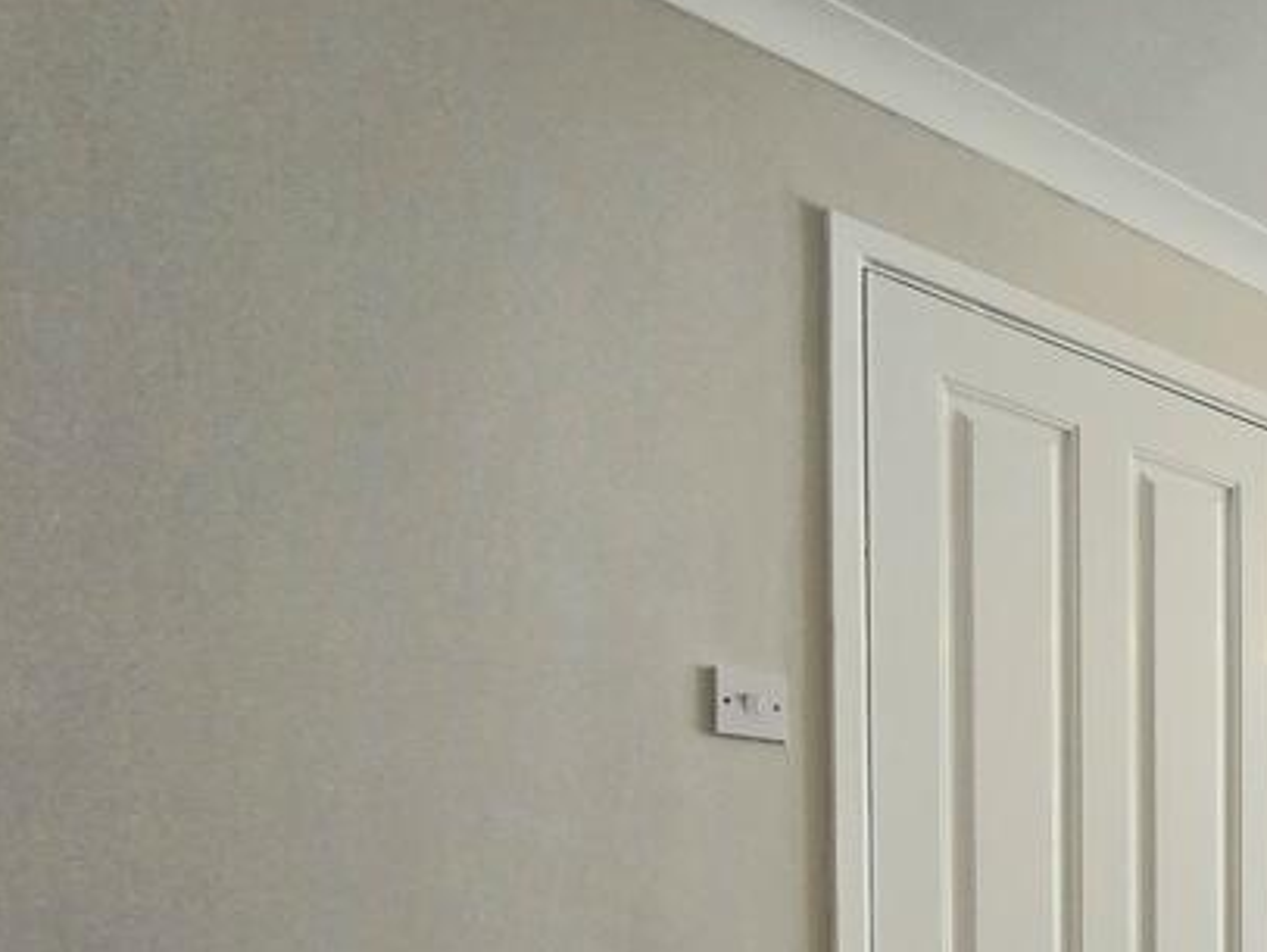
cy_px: 986
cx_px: 1395
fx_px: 1172
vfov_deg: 38.4
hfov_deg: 43.7
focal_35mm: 32
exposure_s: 1/50.3
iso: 160
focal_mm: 2.2
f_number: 2.2
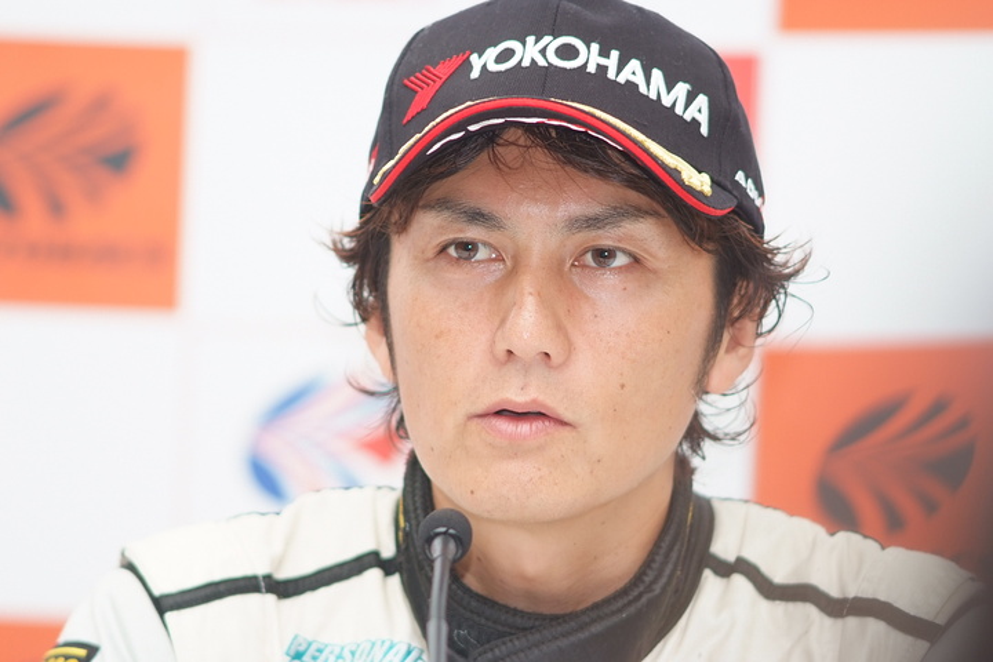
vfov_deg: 5.1
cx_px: 496
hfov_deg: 7.6
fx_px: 7447
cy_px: 331
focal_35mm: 270
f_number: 2.8
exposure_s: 1/250
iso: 400
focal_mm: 180
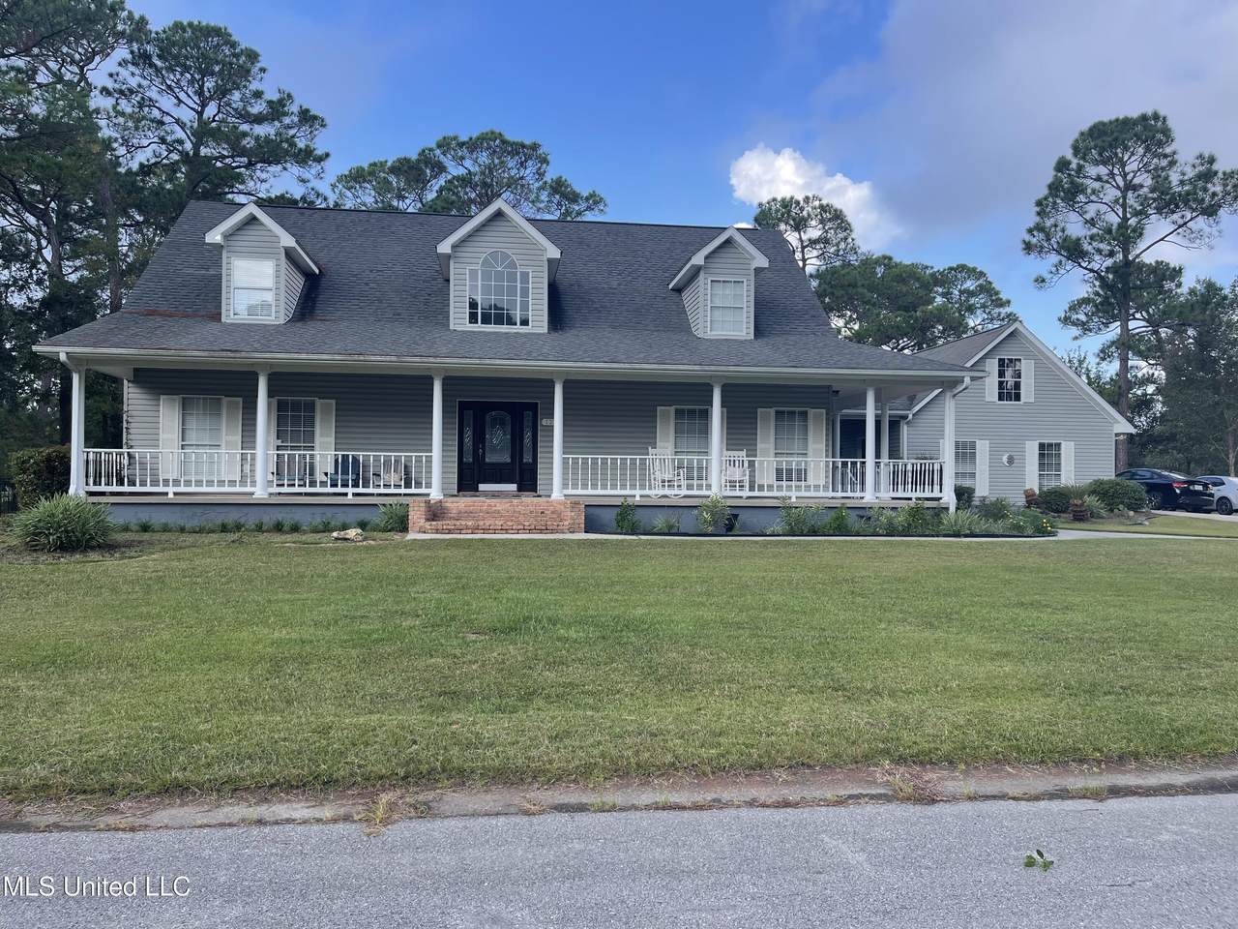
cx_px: 619
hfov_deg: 69.4
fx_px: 894
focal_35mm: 25
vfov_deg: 54.9
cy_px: 464
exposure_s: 1/994
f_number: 1.6
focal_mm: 5.1
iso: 32
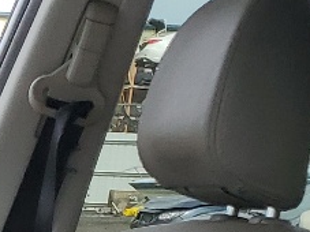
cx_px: -436
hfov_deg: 9.6
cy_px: 655
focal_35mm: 183
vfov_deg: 7.3
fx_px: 1638
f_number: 1.5
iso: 50
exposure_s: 1/714
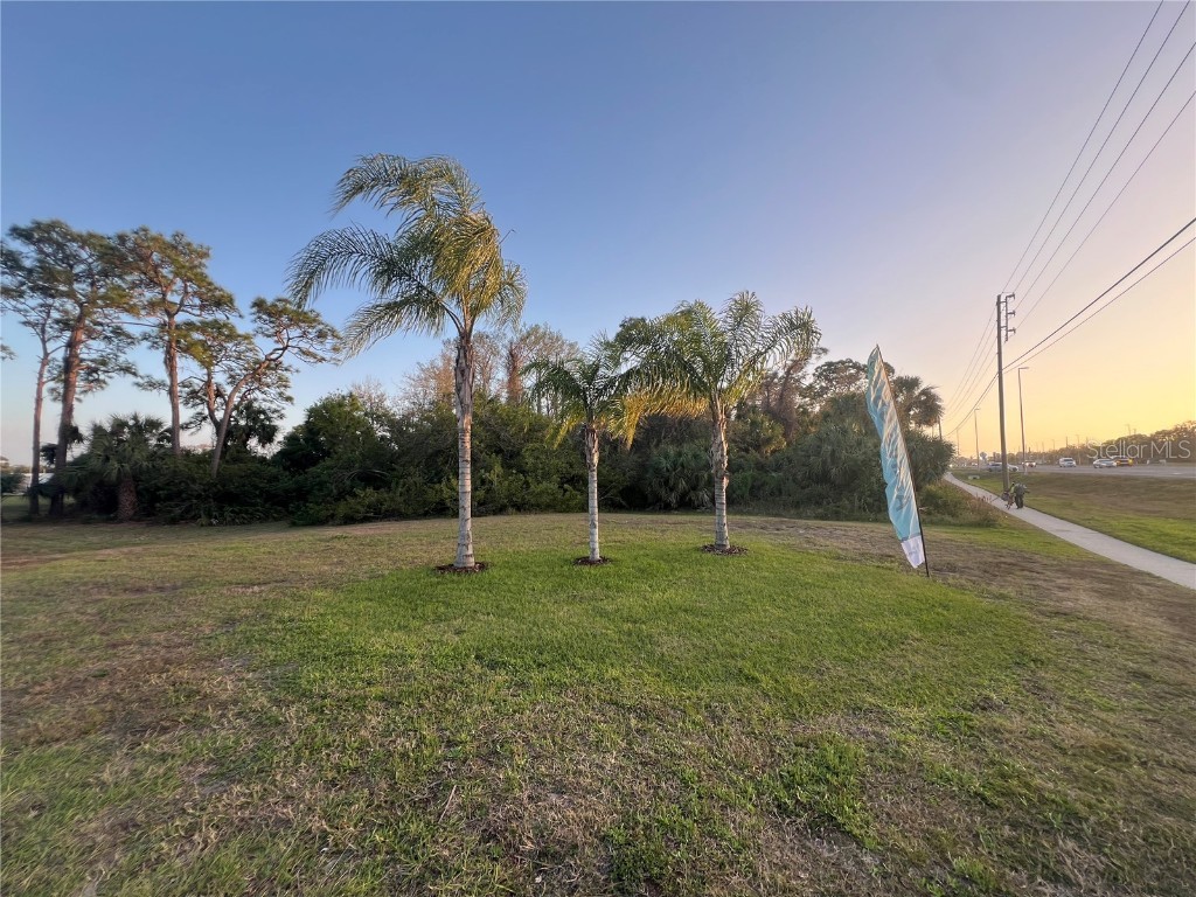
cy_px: 448
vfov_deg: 89.9
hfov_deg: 106.2
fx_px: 449
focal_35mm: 13
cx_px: 598
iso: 32
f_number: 1.8
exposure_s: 1/208
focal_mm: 1.57
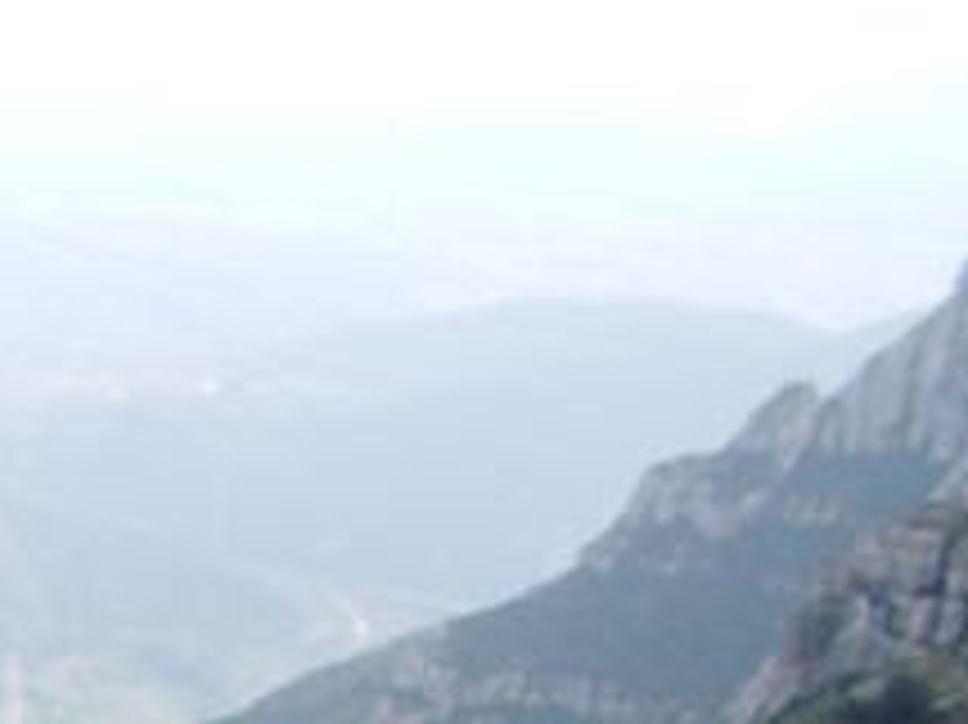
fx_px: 4667
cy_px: 1448
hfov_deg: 10.3
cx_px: -1306
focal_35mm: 167
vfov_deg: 8.4
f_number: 4.3
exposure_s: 1/100
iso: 50
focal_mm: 5.8
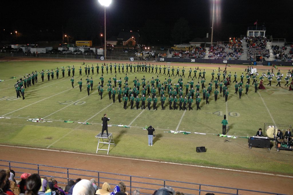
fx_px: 317
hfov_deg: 49.6
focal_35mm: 39
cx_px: 146
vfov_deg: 34.1
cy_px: 98
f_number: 2.8
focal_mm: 26
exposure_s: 1/60
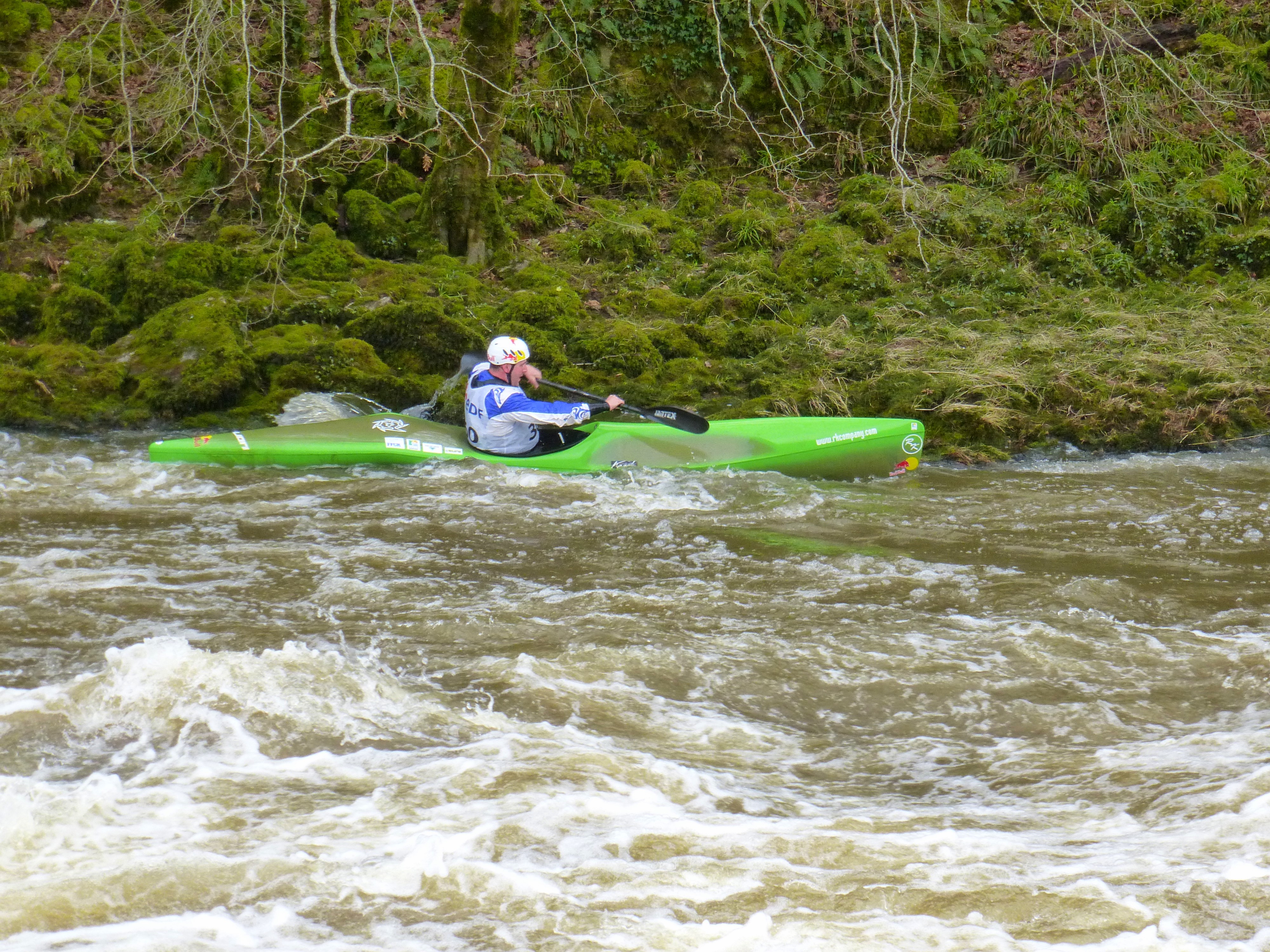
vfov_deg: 13.1
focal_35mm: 113
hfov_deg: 17.4
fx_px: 4146
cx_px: 635
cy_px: 476
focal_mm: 20.2
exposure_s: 1/320
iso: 500
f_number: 5.1
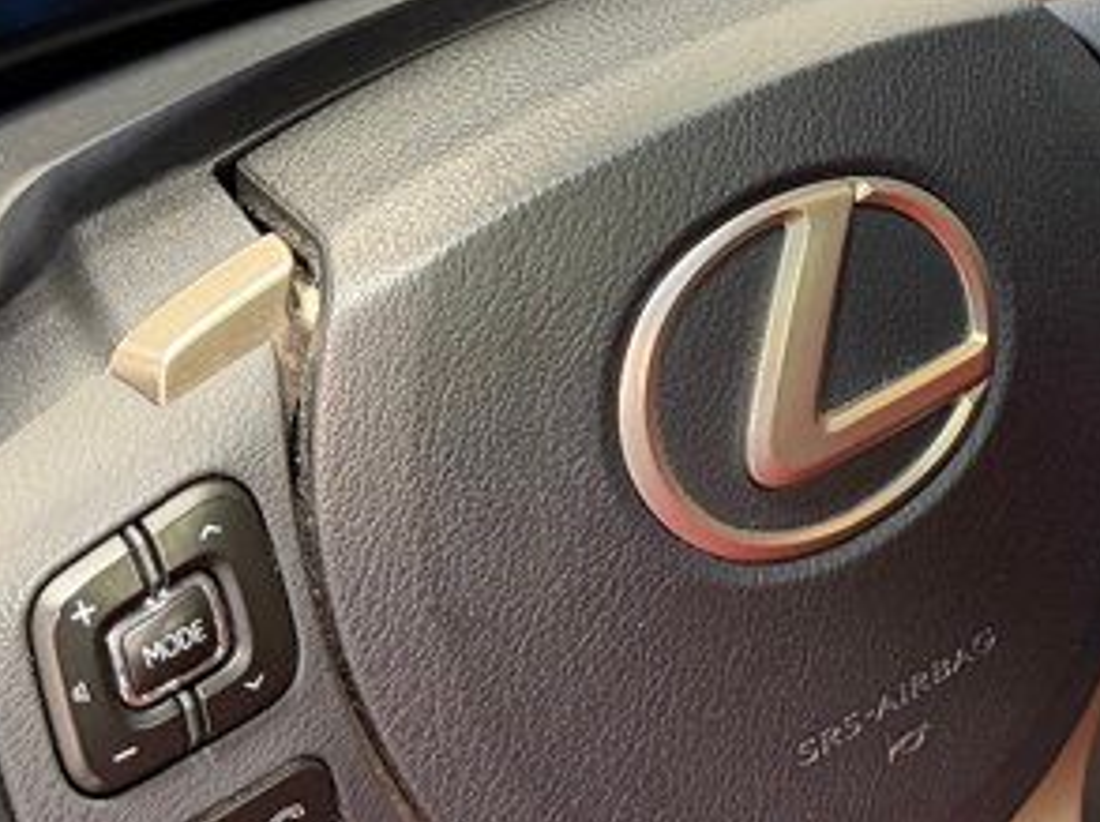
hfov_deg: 23.2
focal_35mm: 84
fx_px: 2666
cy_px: 229
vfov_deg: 17.5
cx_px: 710
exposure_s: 1/60
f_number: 1.78
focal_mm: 6.76
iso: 400
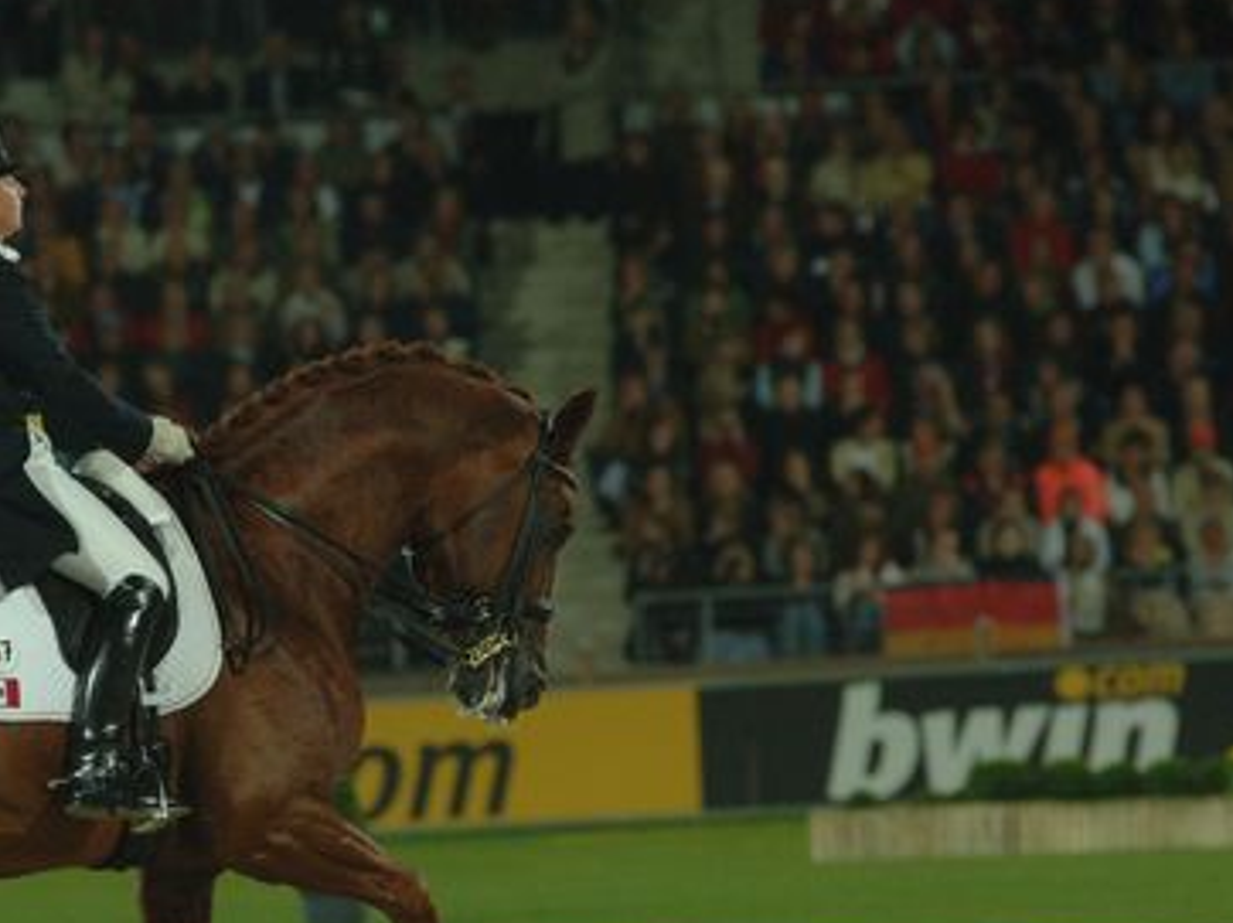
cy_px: 707
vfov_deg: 3.2
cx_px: 320
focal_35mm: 459
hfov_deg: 4.3
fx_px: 16338
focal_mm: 180
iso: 640
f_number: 3.5
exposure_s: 1/320
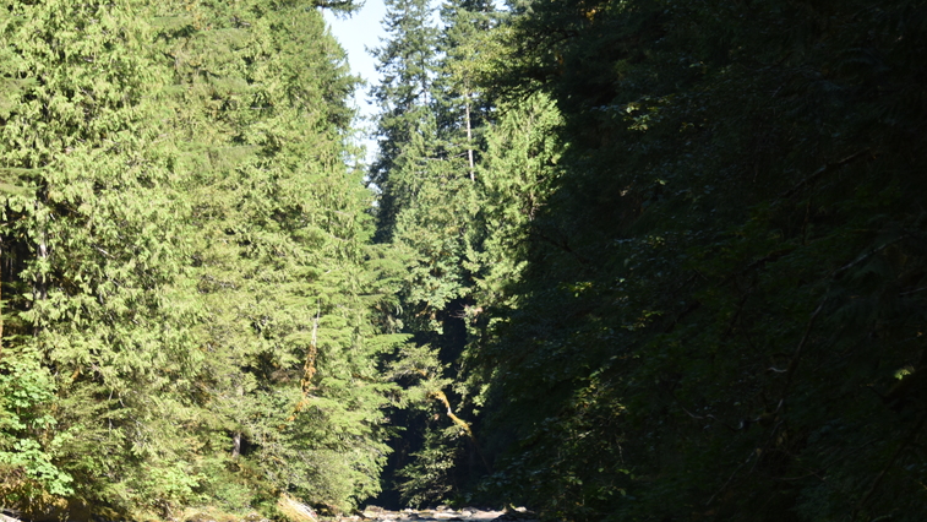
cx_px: 344
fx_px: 4007
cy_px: 502
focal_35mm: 163
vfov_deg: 7.4
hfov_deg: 13.2
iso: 110
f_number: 5.3
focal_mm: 92
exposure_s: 1/200
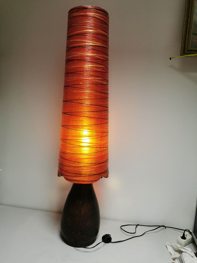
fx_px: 205
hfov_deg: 51.4
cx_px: 98
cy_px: 132
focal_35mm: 27
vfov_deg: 65.3
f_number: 1.8
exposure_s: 1/100
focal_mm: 5.58
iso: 100
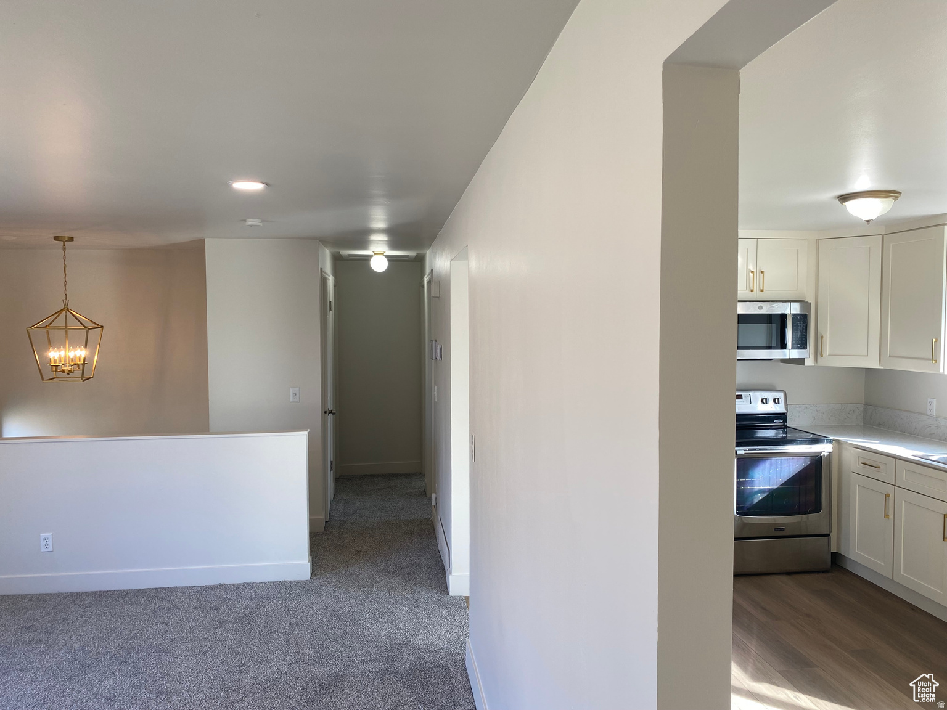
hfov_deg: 67.3
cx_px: 474
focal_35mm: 26
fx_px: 711
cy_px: 355
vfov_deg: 53.1
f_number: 1.8
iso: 40
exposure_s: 1/120
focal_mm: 4.25
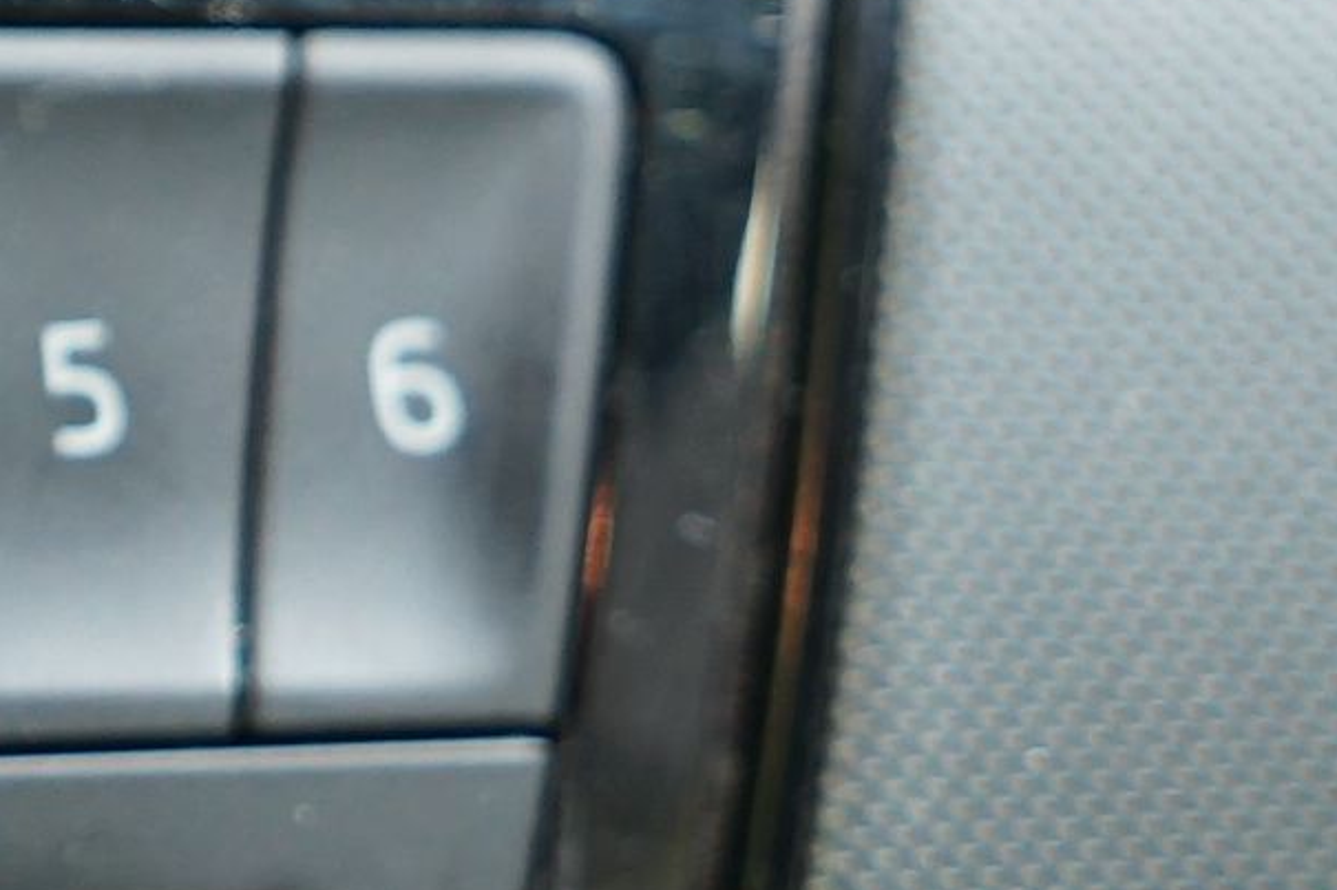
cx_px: -2126
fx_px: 11361
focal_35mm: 306
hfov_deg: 6.4
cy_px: 744
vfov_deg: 4.5
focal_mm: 47
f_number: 4.5
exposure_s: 1/20
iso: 800
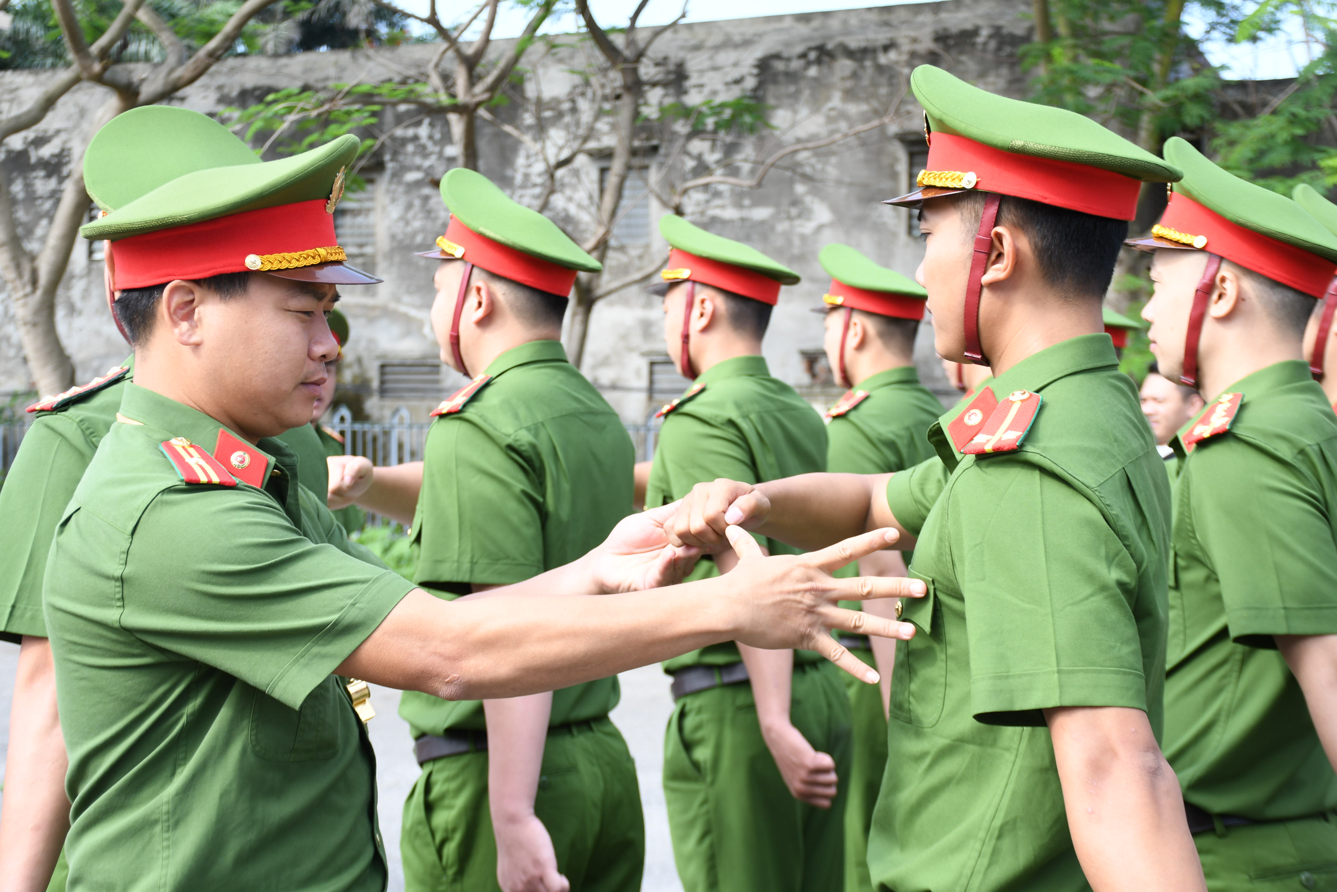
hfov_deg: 33.4
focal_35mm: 60
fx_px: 2228
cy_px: 446
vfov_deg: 22.6
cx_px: 668
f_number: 5.6
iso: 160
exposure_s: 1/200
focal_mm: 40
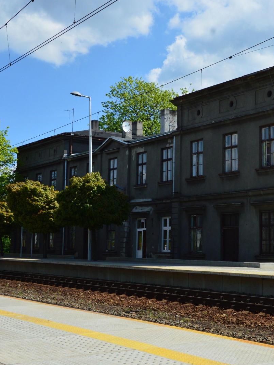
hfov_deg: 25.2
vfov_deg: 33.8
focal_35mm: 57
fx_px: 602
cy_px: 181
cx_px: 223
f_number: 11
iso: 400
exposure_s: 1/500
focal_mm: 26
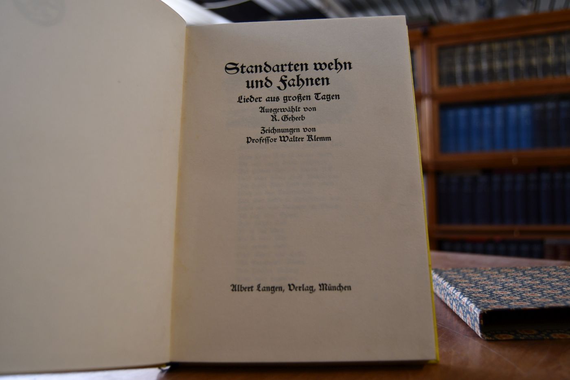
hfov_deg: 61.9
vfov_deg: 43.6
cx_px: 285
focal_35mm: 30
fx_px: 475
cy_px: 190
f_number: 3.5
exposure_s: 1/250
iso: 720
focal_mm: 20
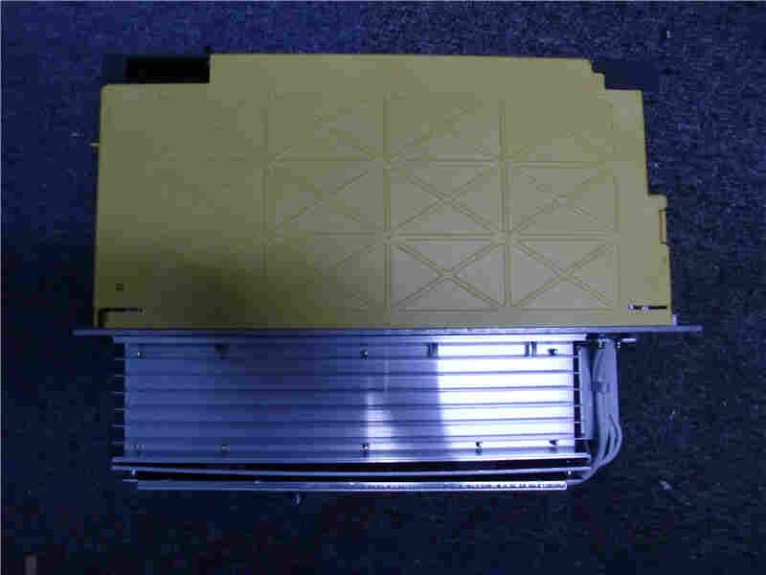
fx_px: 797
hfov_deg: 51.4
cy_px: 288
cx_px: 383
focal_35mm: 36
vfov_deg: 39.7
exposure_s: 1/60
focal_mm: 6.3
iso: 400
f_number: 2.8
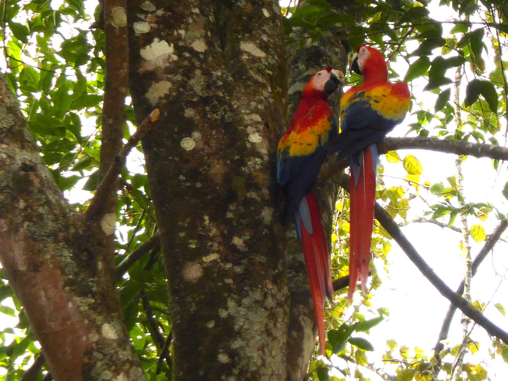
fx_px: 4403
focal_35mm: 300
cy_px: 190
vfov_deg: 5.0
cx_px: 254
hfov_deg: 6.6
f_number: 5.8
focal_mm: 53.8
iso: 100
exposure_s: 1/160
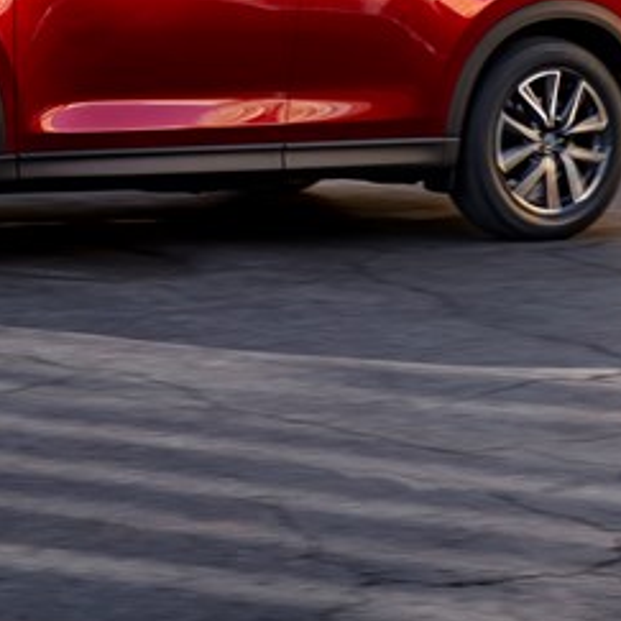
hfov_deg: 12.7
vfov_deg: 12.6
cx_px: -8
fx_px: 2760
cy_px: -88
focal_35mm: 136
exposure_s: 1/60
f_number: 10
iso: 200
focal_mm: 38
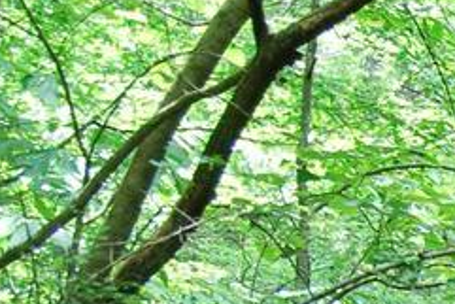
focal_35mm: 161
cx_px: 1203
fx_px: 2036
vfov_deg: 8.0
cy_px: 705
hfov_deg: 10.4
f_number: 3.5
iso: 200
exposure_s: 1/60
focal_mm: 18
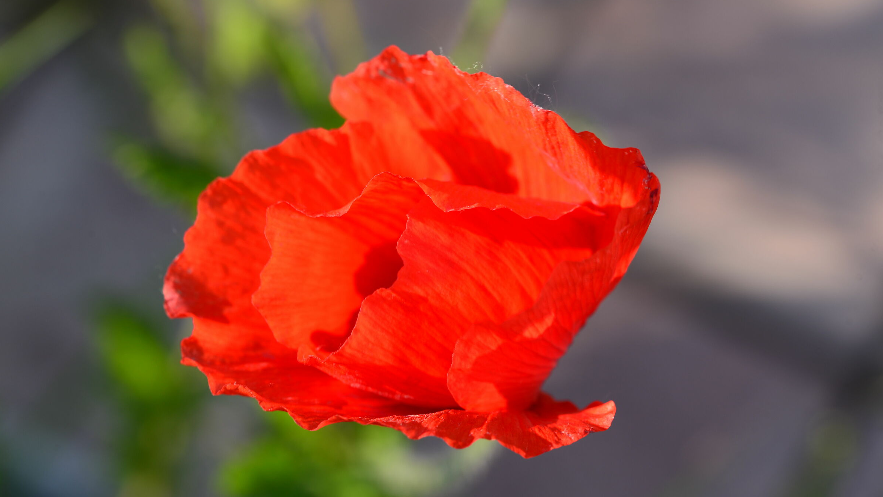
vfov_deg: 10.9
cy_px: 233
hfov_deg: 19.3
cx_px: 438
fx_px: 2599
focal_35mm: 111
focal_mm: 105
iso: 160
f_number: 11
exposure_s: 1/125
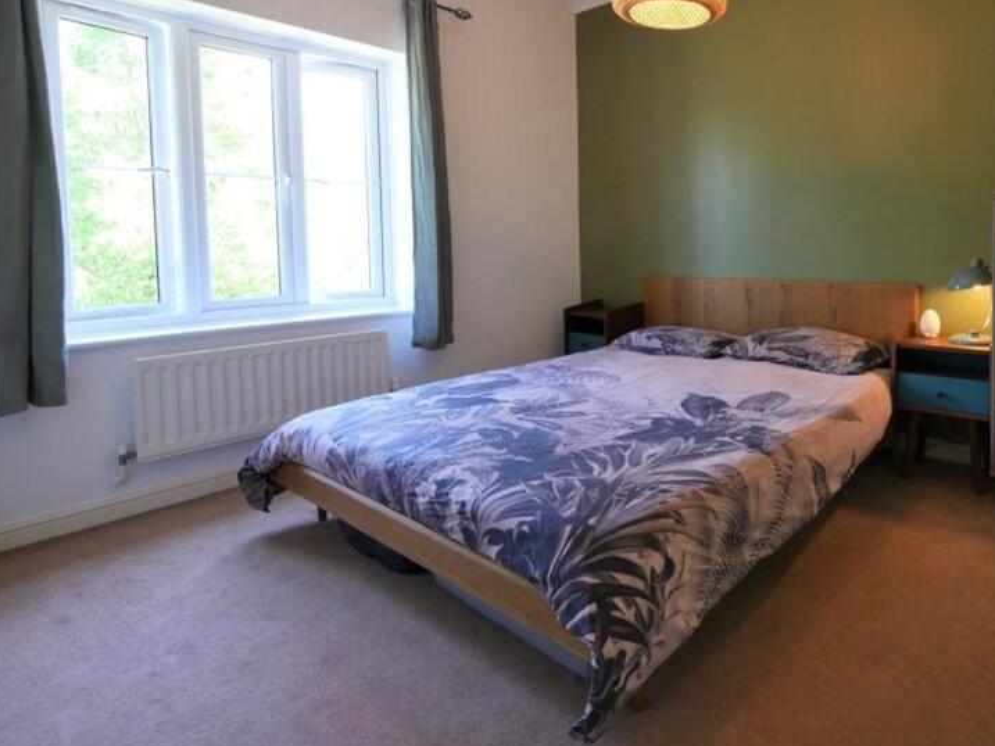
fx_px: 575
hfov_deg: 77.6
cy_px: 267
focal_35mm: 20
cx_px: 704
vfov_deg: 64.7
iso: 640
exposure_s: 1/60
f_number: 4
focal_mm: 7
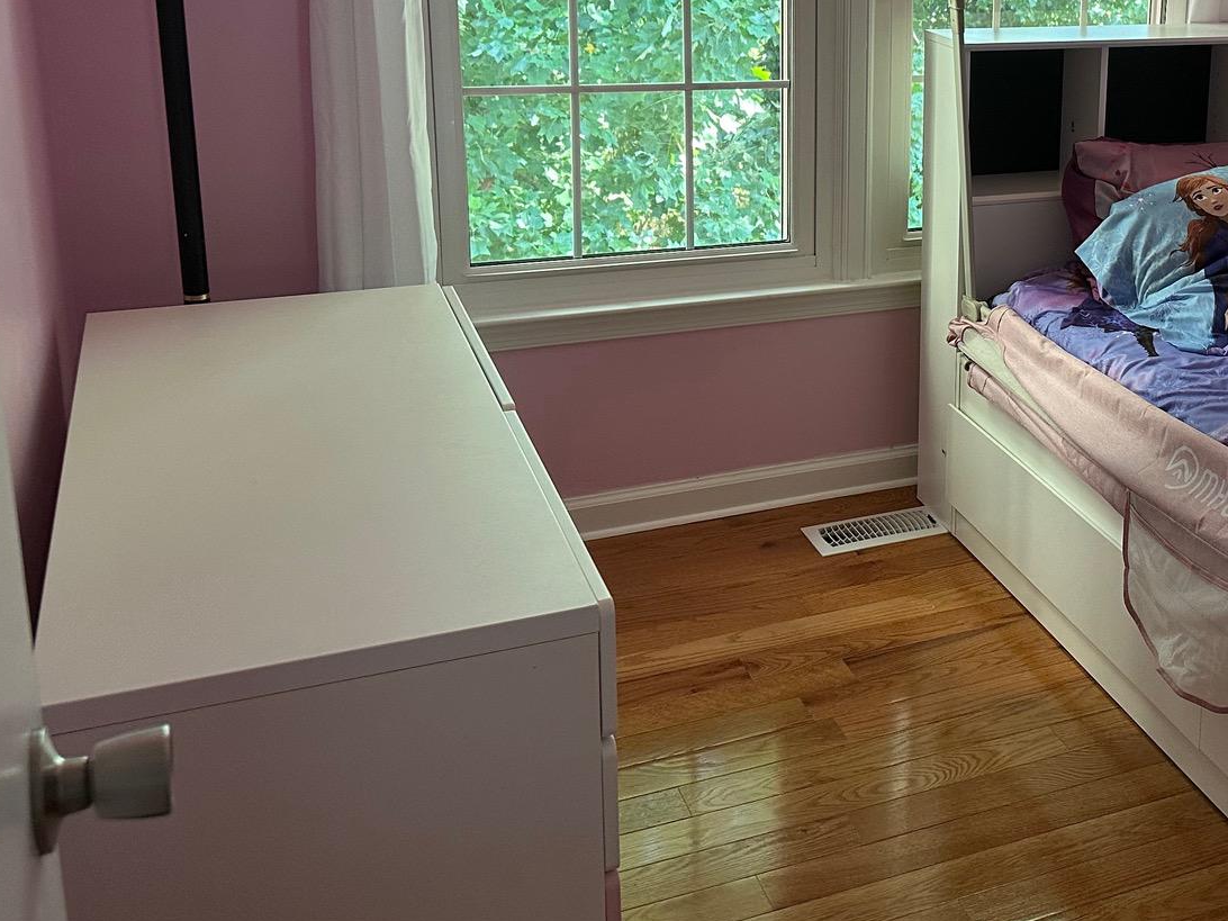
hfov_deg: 39.3
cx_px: 1084
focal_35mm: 45
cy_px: 233
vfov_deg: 31.6
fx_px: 1596
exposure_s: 1/60
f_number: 1.78
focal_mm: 6.86
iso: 250
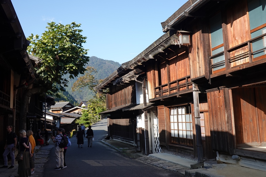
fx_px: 288
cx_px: 133
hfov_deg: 49.5
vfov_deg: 34.2
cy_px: 88
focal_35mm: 39
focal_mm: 14.4
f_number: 4
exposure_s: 1/400
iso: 125
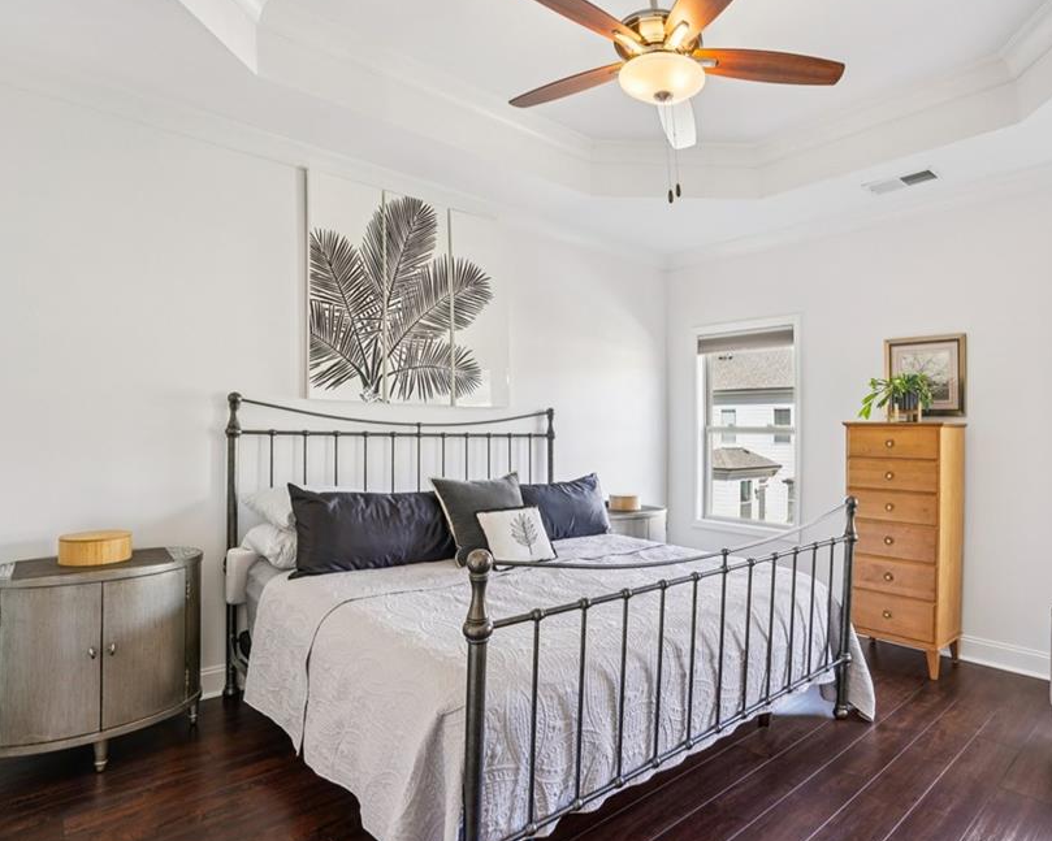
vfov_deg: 70.8
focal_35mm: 19
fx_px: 591
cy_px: 426
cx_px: 642
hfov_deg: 82.1
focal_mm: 16
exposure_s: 1/13
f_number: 9
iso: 400
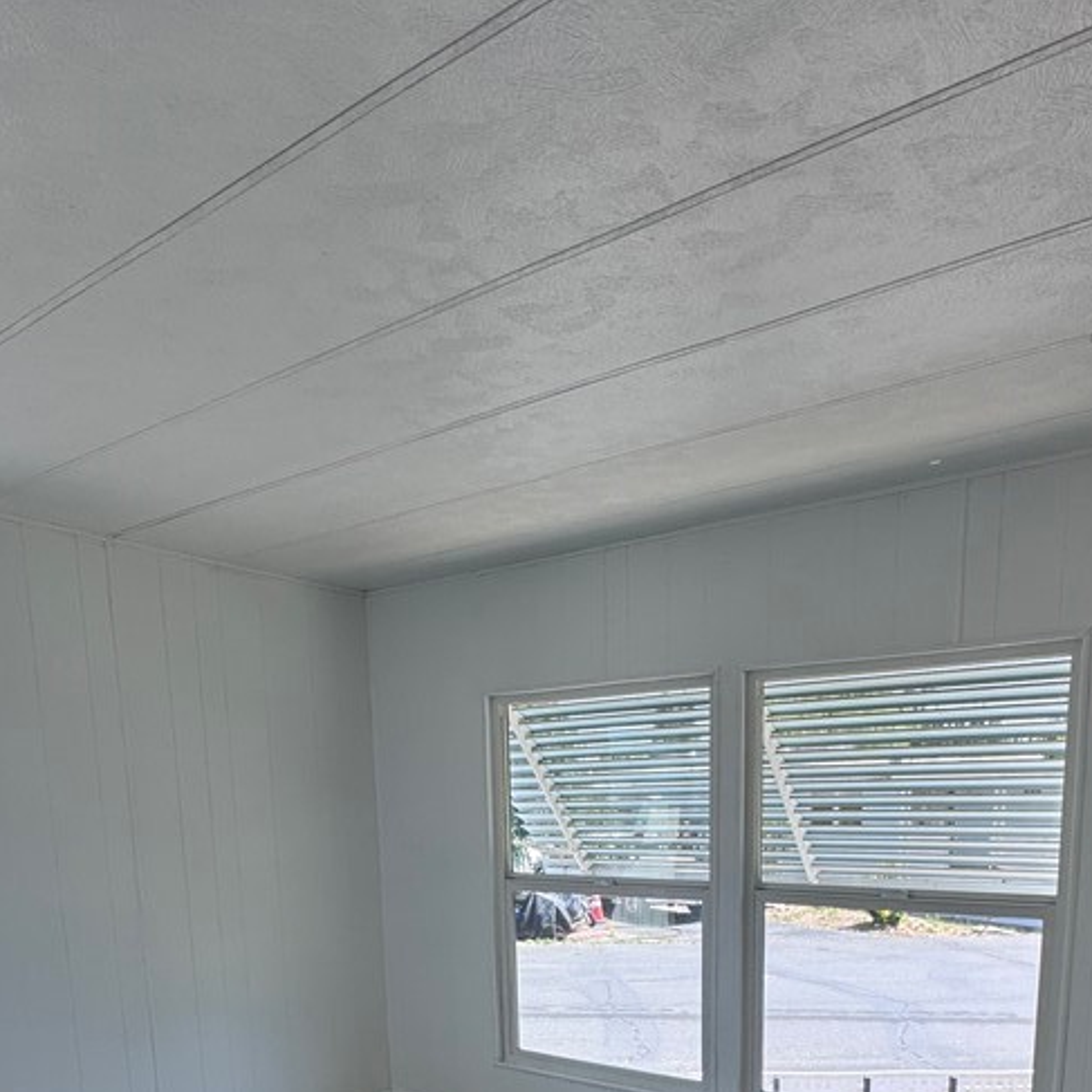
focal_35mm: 26
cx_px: 587
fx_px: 928
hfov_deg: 60.9
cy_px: 944
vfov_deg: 54.6
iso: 40
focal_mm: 2.22
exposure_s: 1/211
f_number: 2.2
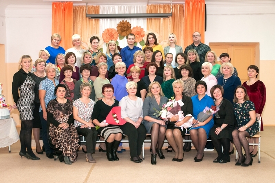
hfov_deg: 45.0
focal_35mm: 44
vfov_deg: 30.8
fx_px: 332
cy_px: 92
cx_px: 138
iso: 400
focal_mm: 29
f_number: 5
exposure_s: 1/80
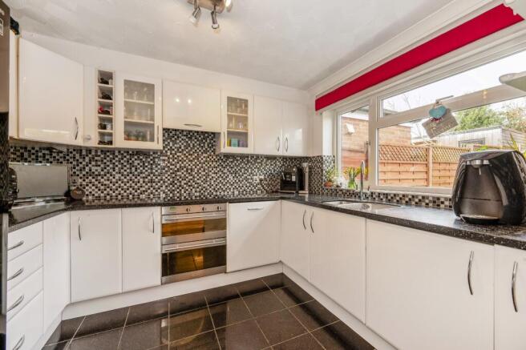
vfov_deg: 81.2
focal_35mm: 14
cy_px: 175
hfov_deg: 104.3
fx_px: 204
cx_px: 263
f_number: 7.1
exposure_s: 1/20
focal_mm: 14
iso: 200
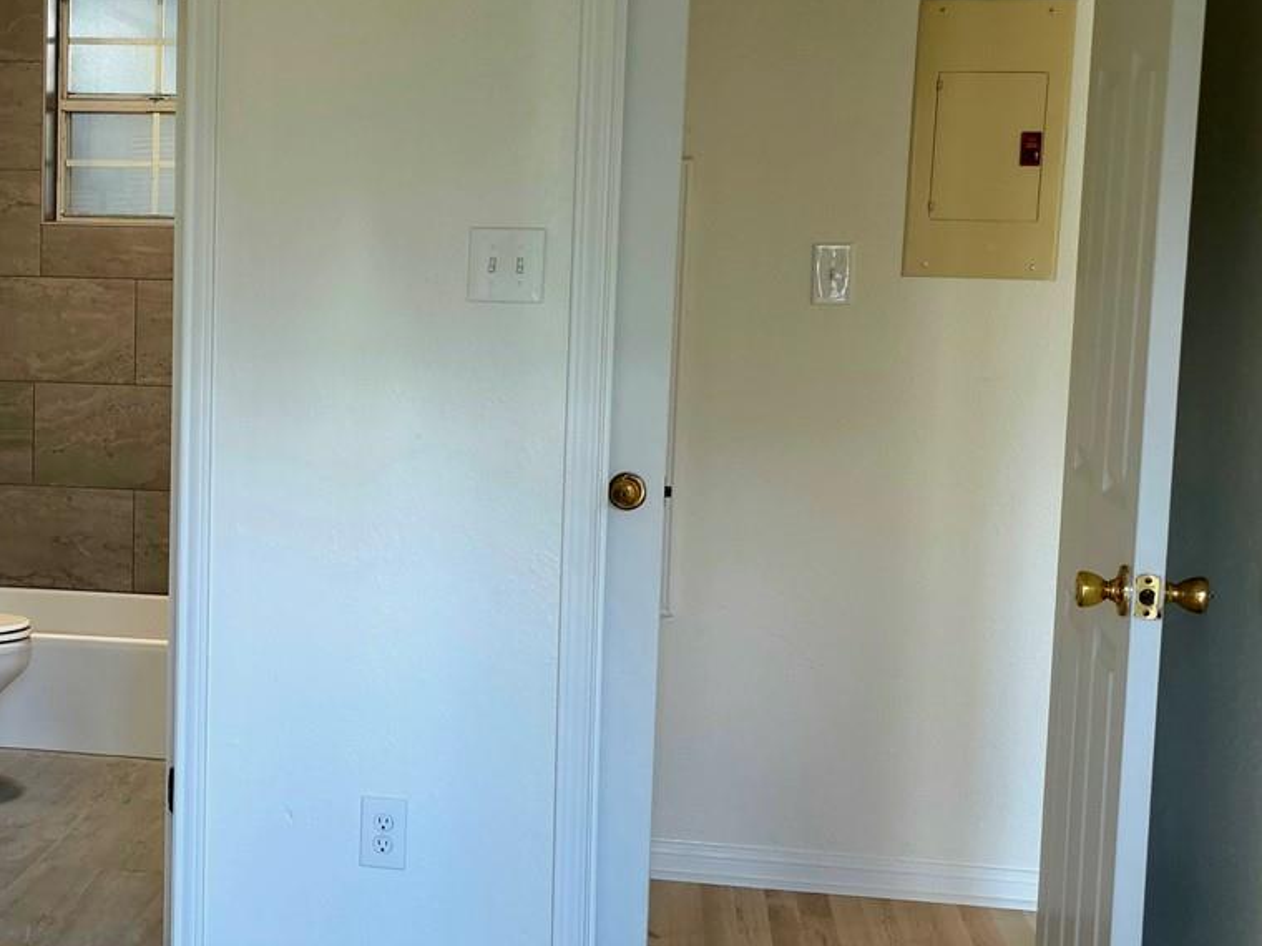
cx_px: 146
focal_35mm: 62
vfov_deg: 23.6
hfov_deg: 30.0
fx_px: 2260
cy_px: 496
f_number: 1.7
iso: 80
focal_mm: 6.3
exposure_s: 1/60.2
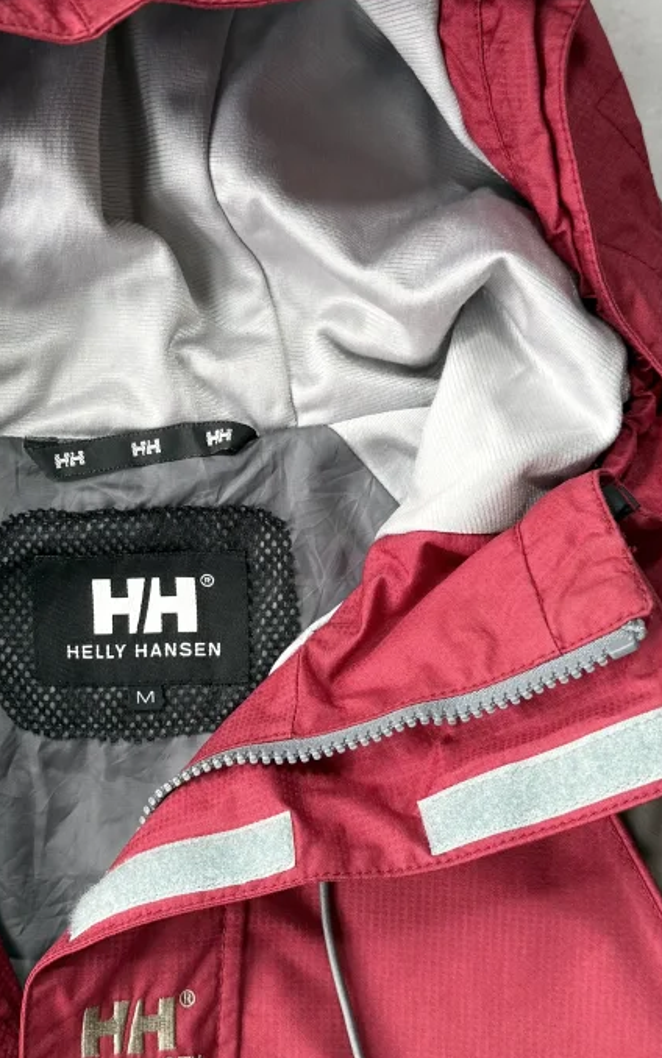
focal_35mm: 54
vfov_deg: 37.5
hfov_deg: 23.7
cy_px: 560
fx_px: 1558
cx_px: 159
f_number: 1.78
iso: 125
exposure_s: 1/121
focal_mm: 6.76
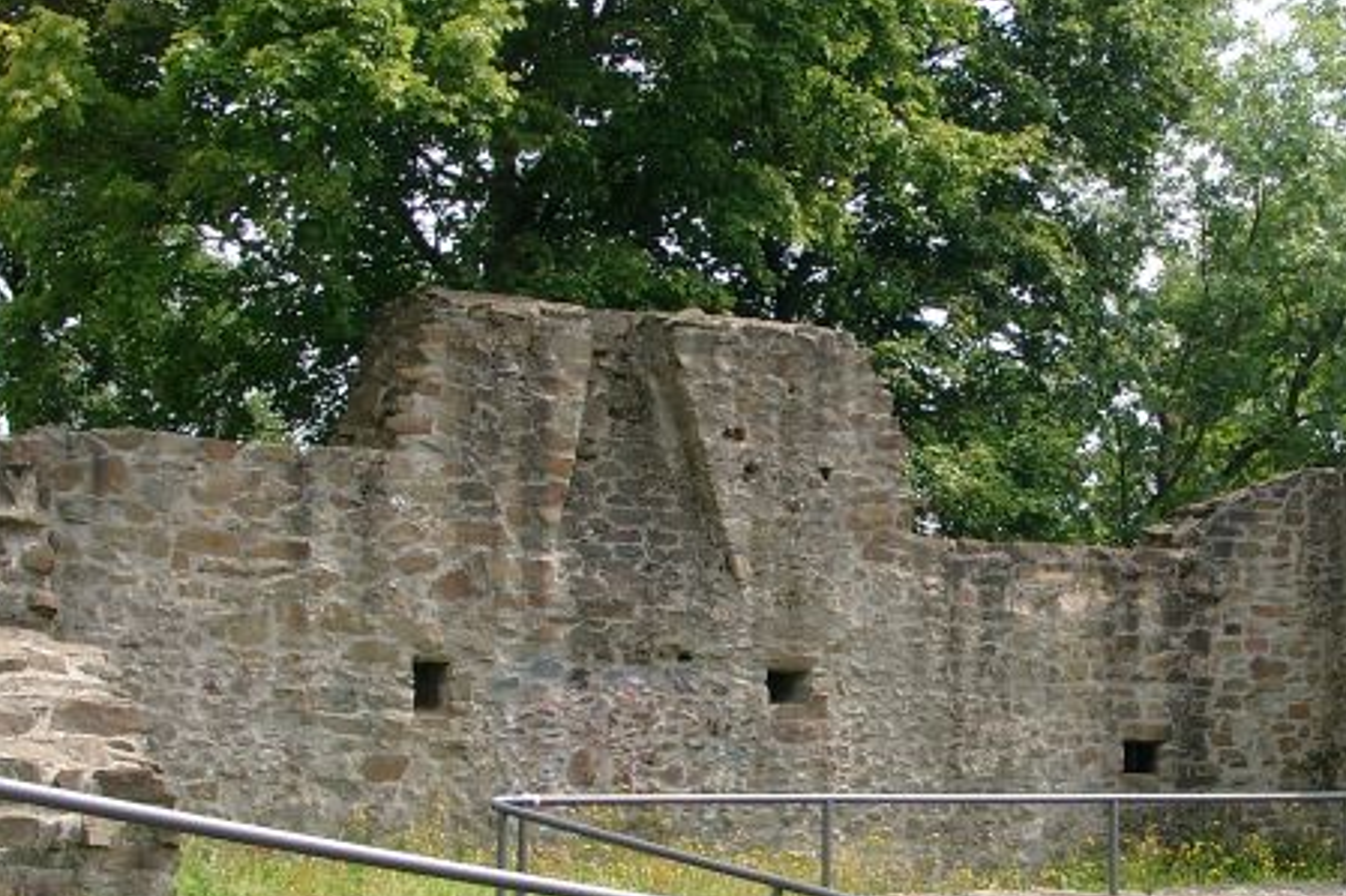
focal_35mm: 63
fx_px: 2355
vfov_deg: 21.5
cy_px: 497
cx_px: 923
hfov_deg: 31.6
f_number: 4
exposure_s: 1/349
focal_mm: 7.13
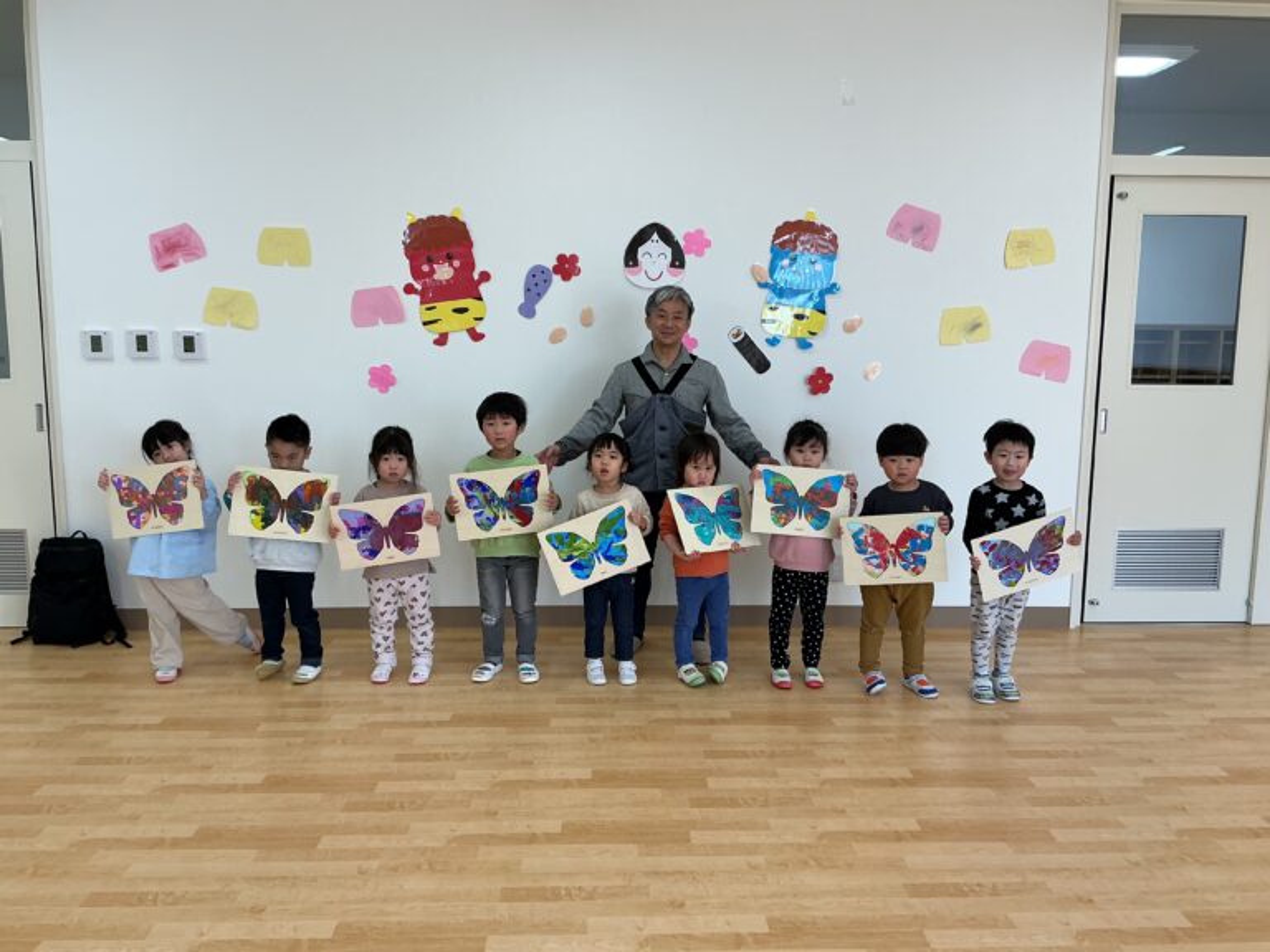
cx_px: 635
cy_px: 476
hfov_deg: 61.7
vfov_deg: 48.2
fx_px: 1064
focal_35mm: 29
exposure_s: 1/120
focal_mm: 3
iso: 25
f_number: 1.8
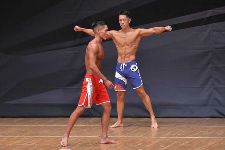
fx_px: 1780
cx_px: 112
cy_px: 75
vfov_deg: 4.8
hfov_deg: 7.2
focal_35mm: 285
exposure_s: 1/400
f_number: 5.6
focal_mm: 190
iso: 6400
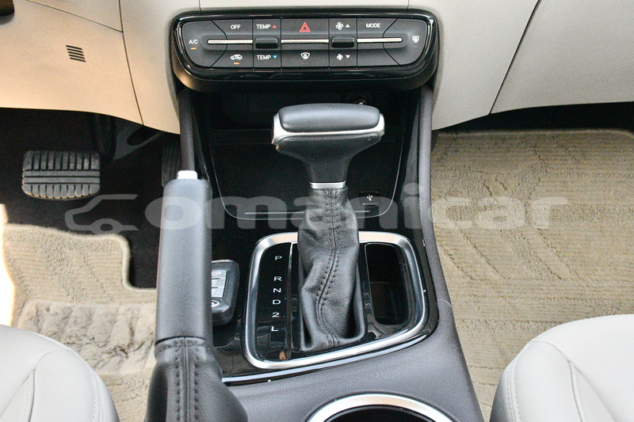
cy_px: 211
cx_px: 317
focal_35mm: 51
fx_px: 898
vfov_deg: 26.5
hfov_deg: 38.9
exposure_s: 1/640
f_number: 13
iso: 8000
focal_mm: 34
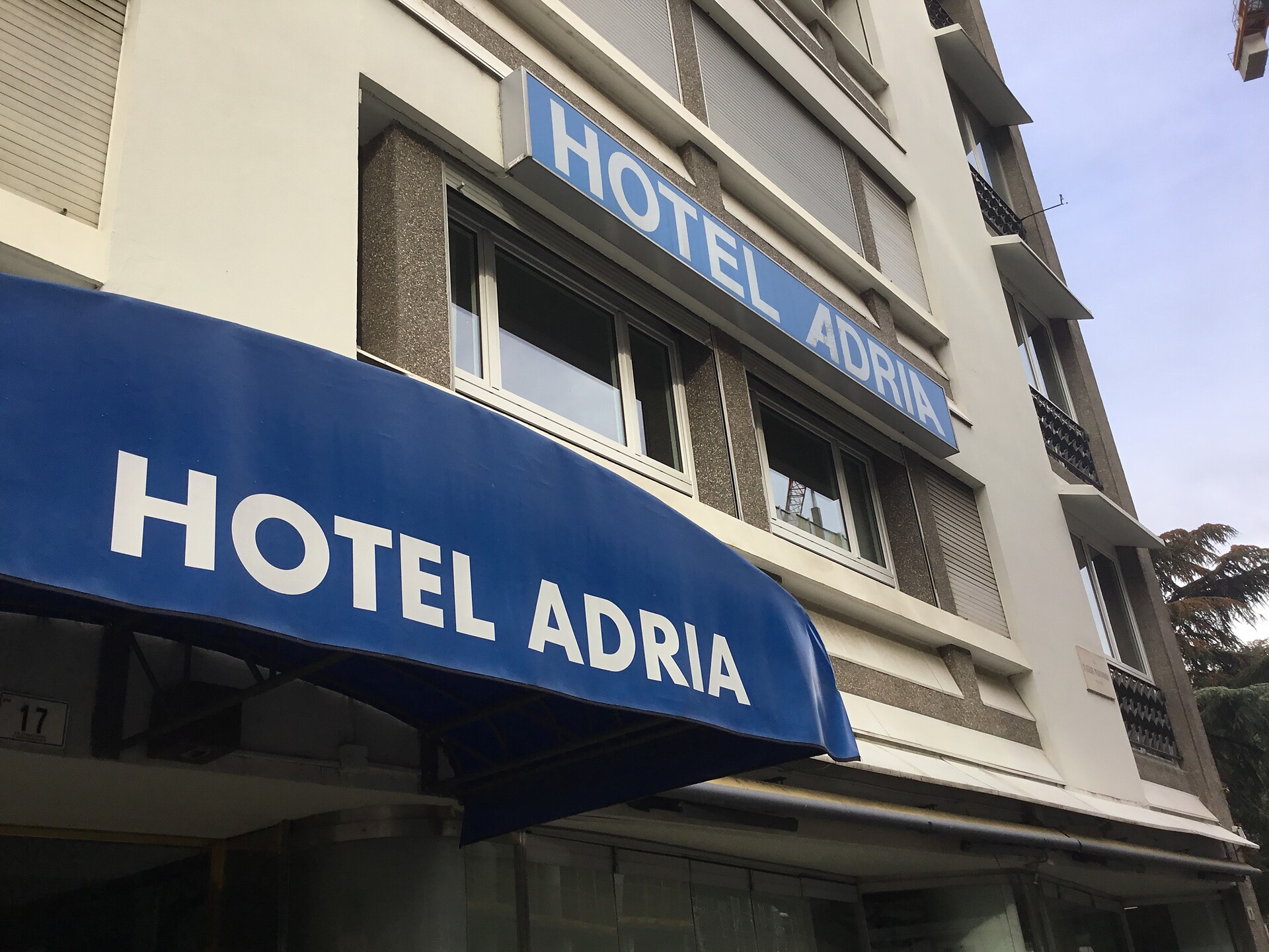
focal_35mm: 31
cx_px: 634
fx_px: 1136
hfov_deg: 58.4
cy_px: 476
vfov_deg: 45.4
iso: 25
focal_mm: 3.3
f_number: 2.4
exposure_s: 1/301
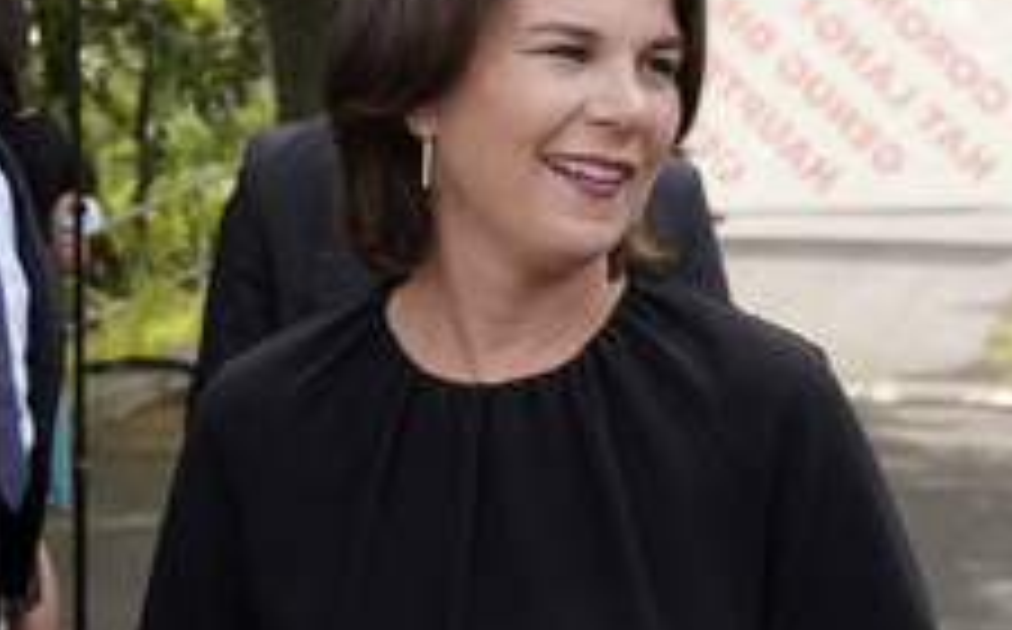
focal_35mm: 94
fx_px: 2589
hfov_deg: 21.4
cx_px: 16
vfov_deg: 13.9
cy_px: 315
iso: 250
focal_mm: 46
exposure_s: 1/160
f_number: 6.3
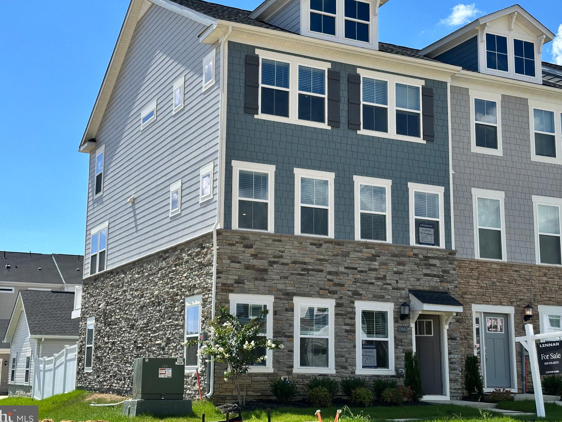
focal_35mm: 52
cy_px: 201
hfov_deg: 36.8
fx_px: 844
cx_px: 269
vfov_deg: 28.0
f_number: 1.78
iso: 64
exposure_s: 1/3597
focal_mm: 6.86
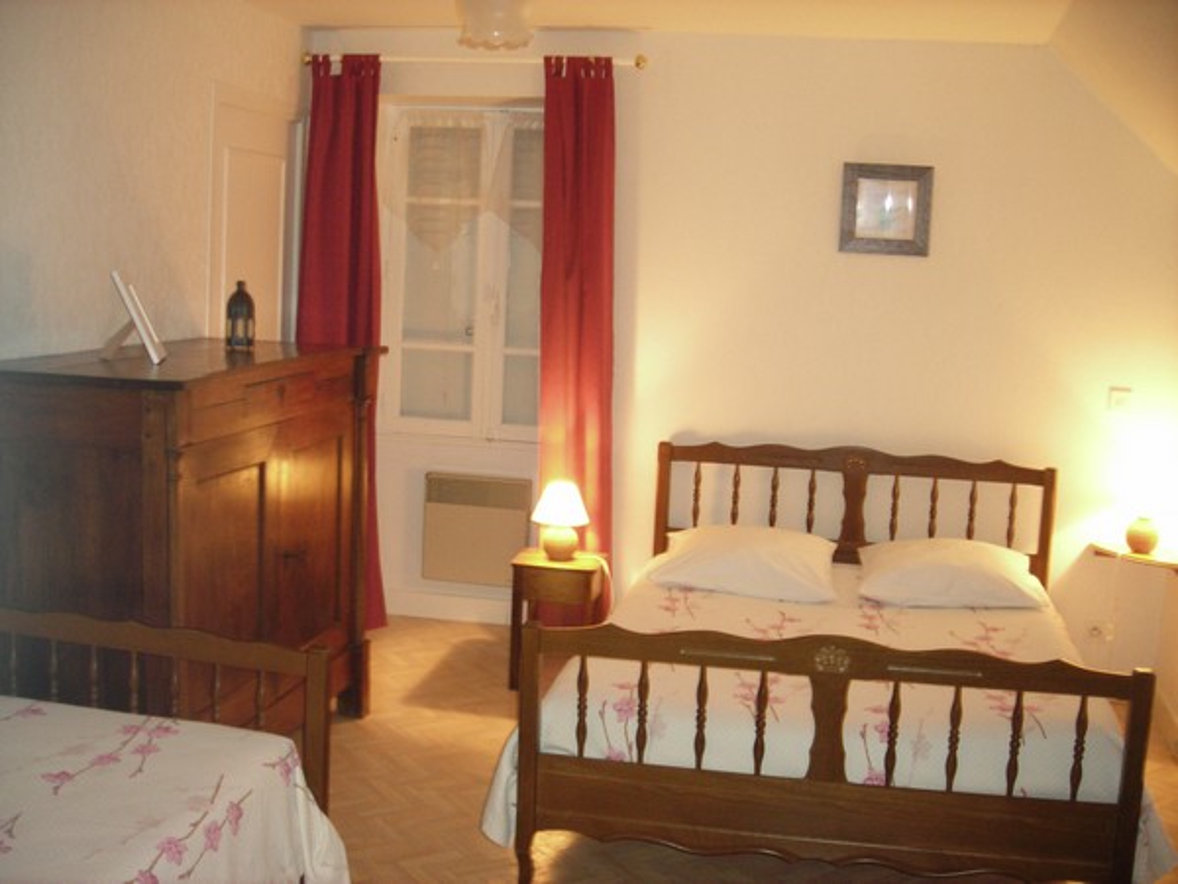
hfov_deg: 49.0
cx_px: 589
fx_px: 1293
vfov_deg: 37.7
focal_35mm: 38
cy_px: 442
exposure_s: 1/5.6
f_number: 3.2
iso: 200
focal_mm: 6.3
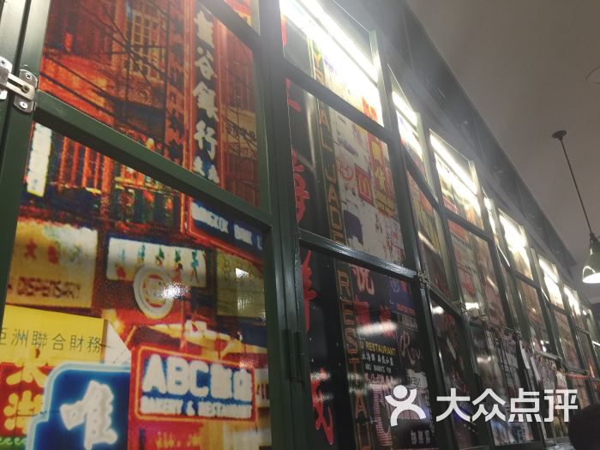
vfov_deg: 48.2
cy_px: 225
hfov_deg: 61.7
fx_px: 503
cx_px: 300
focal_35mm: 29
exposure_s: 1/33
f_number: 2.2
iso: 64
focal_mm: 4.15
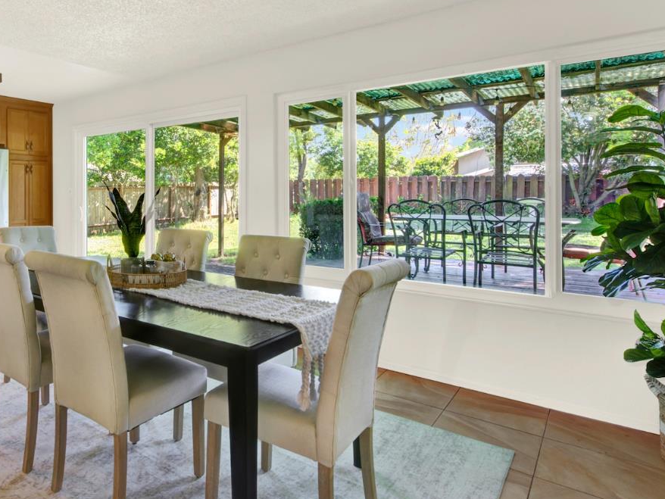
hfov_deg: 69.5
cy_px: 198
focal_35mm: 23
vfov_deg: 58.4
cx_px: 173
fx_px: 442
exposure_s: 1/2.5
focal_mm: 14
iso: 100
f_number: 14
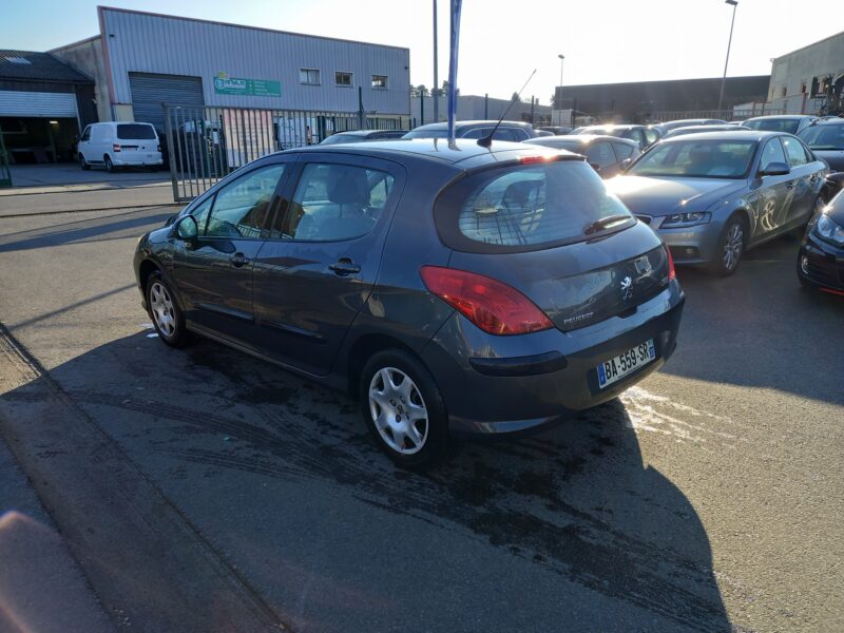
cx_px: 422
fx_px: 610
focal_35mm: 25
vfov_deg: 54.9
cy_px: 316
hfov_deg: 69.4
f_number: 2
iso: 25
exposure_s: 1/181
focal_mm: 4.6
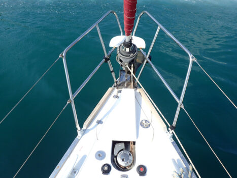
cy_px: 89
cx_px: 118
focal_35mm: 25
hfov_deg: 69.4
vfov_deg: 54.9
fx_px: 171
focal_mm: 4.5
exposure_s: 1/160
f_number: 8
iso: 100
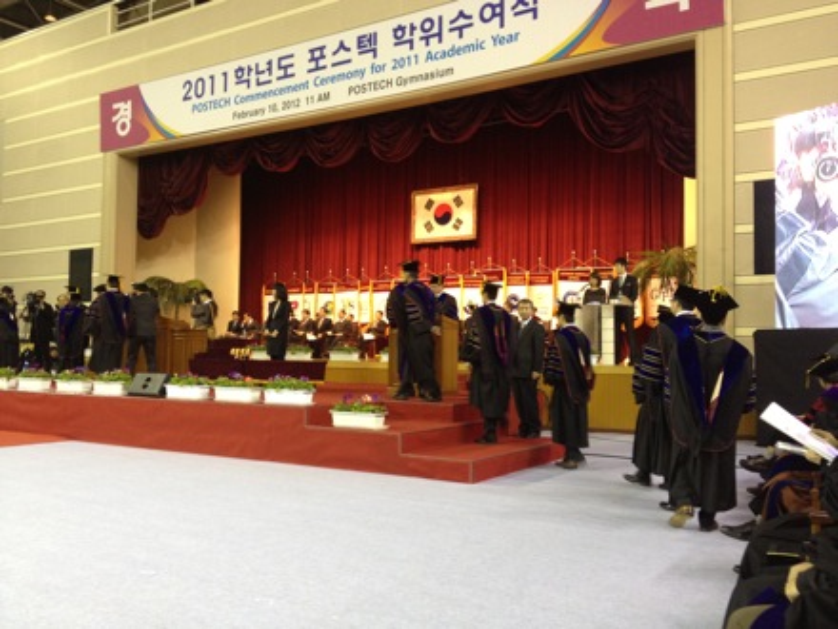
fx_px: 847
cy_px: 314
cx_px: 419
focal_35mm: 35
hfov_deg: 52.6
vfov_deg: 40.7
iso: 125
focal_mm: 4.28
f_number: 2.4
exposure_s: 1/20
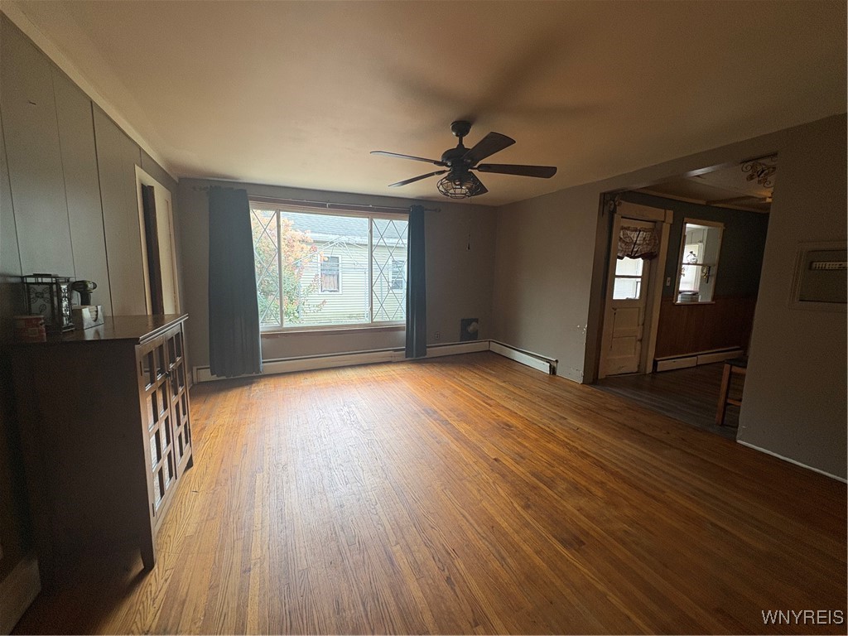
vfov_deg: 85.7
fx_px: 343
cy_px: 318
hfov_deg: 102.1
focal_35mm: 14
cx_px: 424
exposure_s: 1/120
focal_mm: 2.22
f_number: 2.2
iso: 64
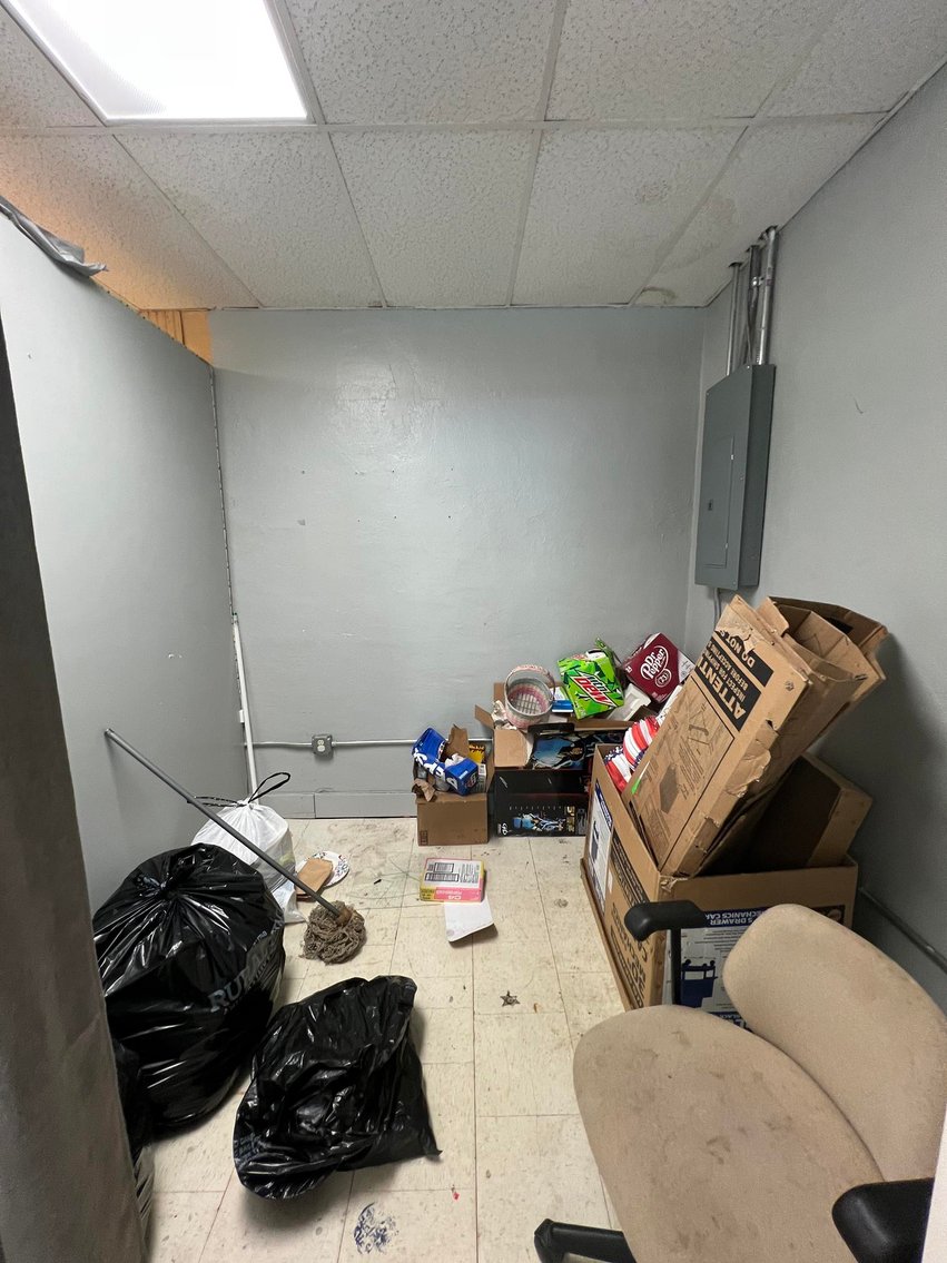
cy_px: 632
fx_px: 474
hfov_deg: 89.9
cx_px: 474
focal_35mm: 13
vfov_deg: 106.2
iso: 160
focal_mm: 1.57
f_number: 1.8
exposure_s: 1/60
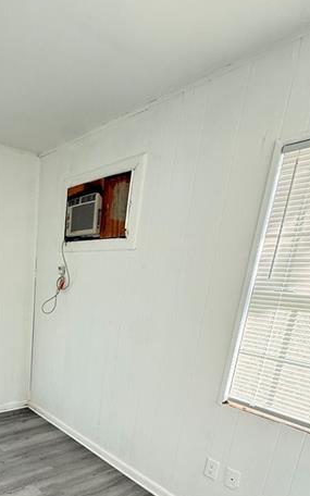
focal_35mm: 25
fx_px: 338
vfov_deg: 67.8
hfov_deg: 44.7
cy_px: 373
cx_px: 30
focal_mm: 2.22
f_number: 2.2
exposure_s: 1/99
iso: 125
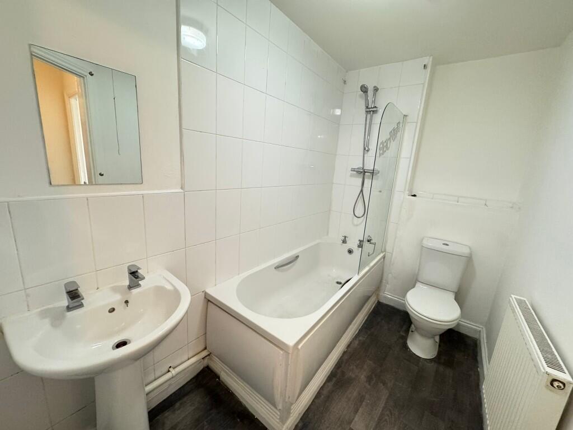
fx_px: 232
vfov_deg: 85.7
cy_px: 215
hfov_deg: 102.1
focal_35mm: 14
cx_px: 286
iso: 500
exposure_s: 1/50
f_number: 2.2
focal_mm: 2.22
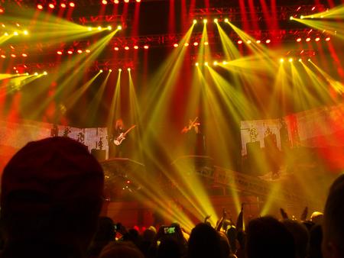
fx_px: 278
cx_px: 172
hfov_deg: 63.4
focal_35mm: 28
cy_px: 129
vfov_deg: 49.8
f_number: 2.8
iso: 200
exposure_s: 1/40
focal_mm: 6
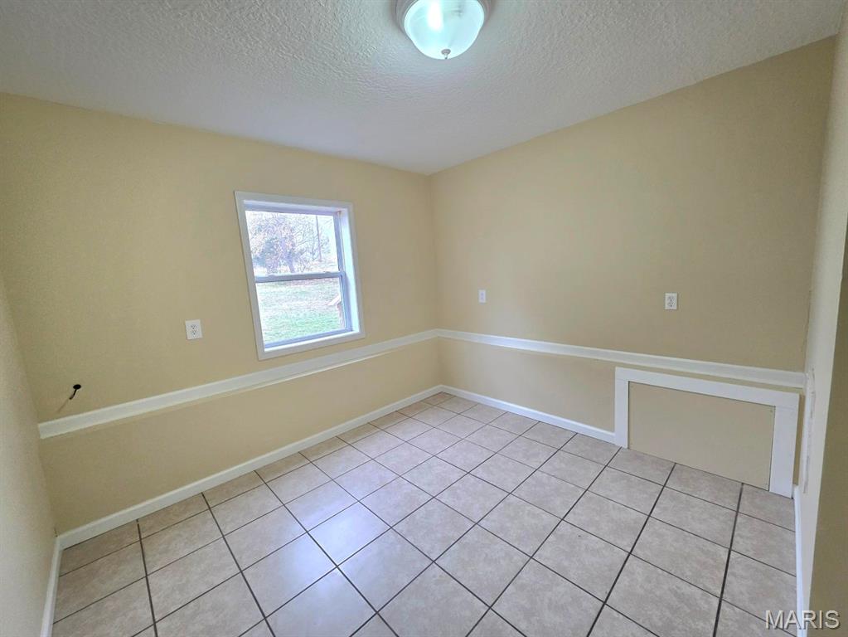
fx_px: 319
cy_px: 318
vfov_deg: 90.0
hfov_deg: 106.2
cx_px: 424
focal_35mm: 13
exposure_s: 1/120
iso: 250
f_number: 1.9
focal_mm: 2.2
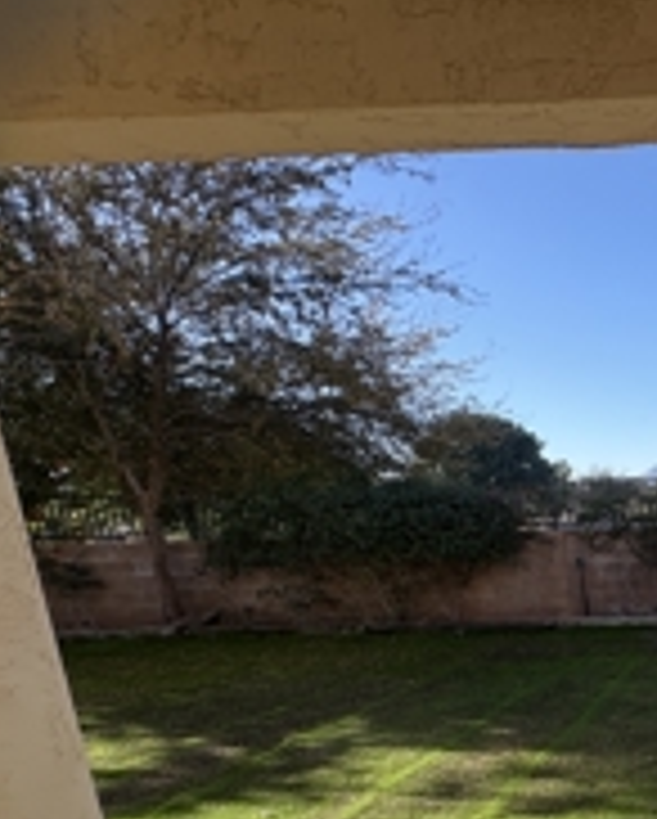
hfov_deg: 36.5
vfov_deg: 54.6
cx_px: 801
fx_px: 728
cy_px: 657
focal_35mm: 30
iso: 64
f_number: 2.2
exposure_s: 1/541
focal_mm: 2.22
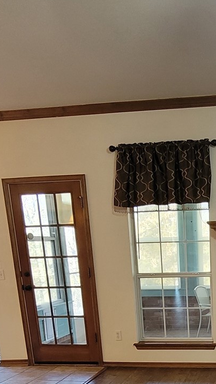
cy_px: 348
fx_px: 387
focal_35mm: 38
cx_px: 218
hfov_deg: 29.1
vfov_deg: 47.3
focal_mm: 2.2
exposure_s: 1/60
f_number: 2.2
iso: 250
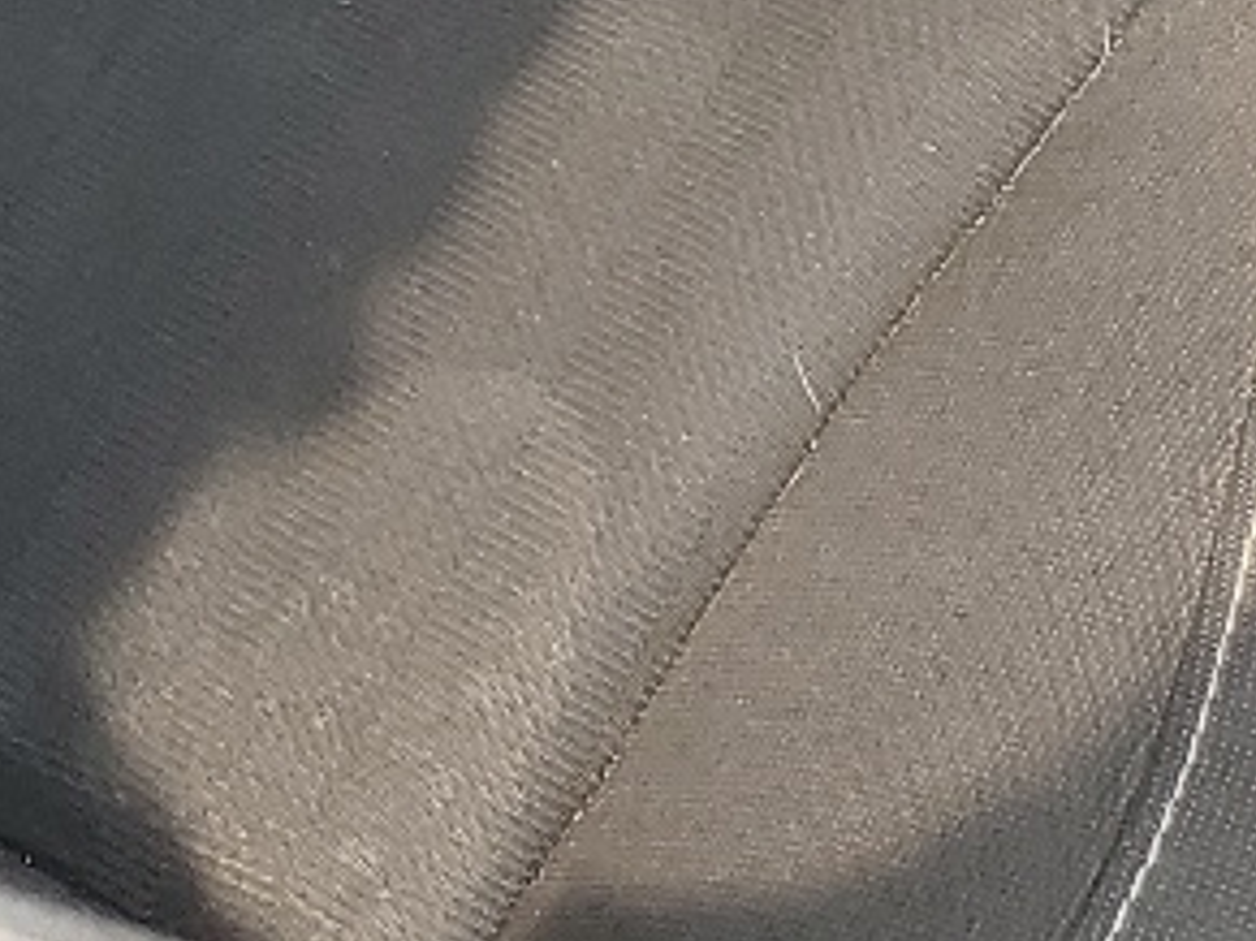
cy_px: -1200
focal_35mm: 143
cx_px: -829
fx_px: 5186
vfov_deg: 9.4
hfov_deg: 12.8
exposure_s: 1/333
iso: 50
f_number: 1.5
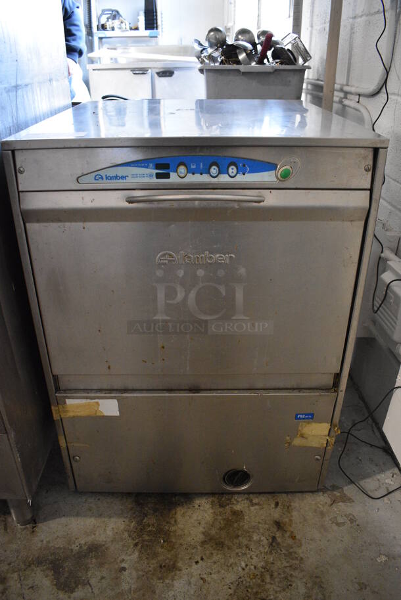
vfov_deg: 67.3
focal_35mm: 27
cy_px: 300
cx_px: 200
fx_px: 450
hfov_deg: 48.0
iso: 2800
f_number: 3.5
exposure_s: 1/125
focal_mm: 18
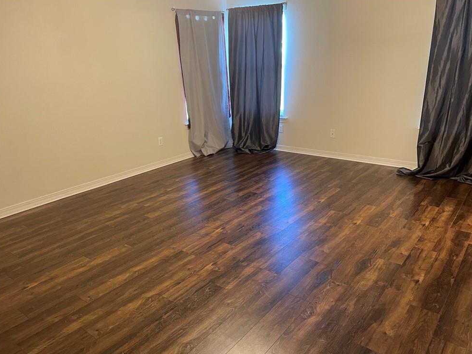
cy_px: 180
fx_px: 368
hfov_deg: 65.3
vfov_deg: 51.4
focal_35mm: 27
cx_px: 242
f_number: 1.6
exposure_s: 1/60
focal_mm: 4.2
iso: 250
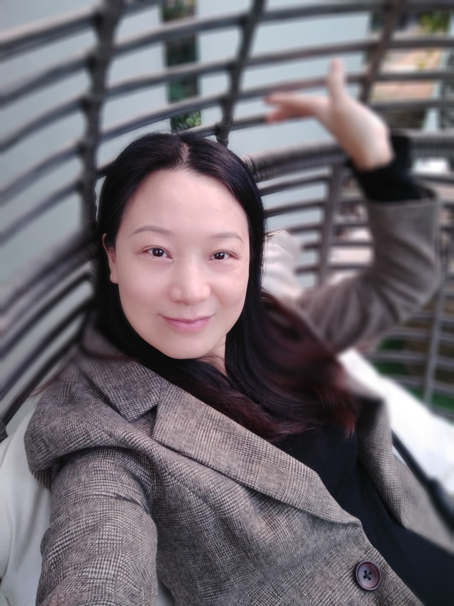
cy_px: 303
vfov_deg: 79.0
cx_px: 227
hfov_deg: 63.4
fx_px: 367
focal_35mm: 21
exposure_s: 1/150
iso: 100
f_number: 2
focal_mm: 3.57
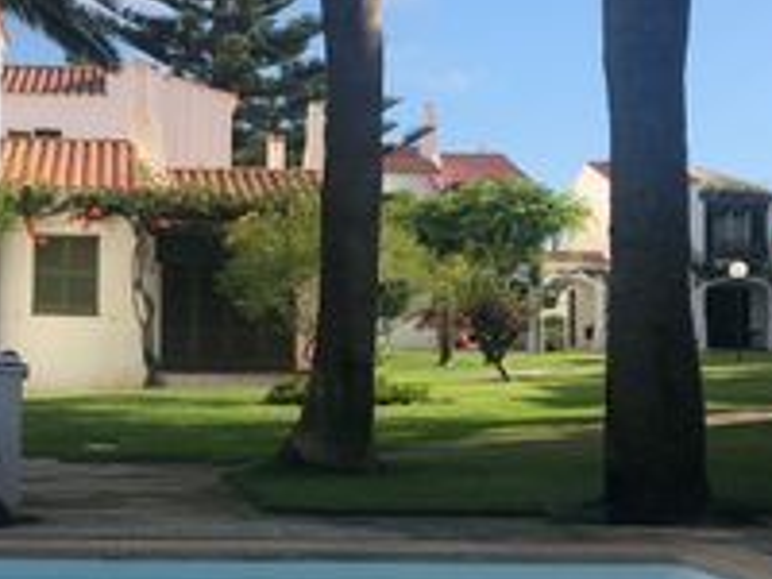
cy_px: 282
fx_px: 1873
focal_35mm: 84
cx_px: 197
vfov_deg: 17.6
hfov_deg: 23.1
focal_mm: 4
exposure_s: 1/1412
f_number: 1.8
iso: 20
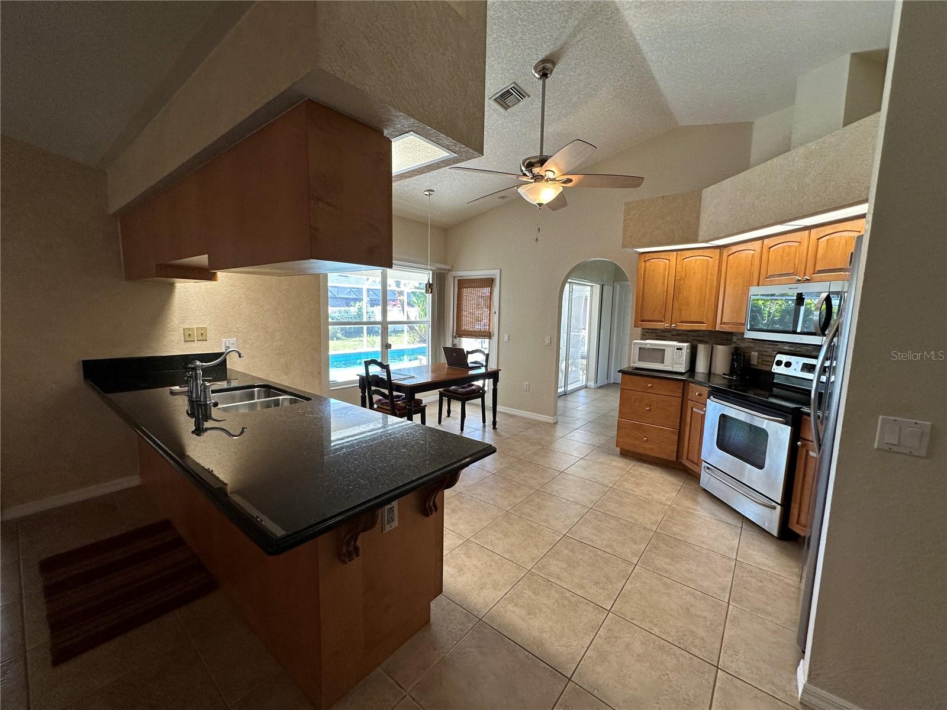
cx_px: 474
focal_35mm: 14
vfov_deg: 85.7
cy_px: 355
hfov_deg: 102.1
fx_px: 383
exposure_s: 1/120
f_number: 2.2
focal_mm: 2.22
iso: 160
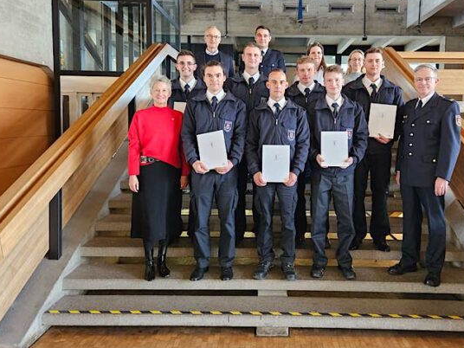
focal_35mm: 29
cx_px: 280
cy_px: 146
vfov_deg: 48.0
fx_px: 389
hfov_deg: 61.1
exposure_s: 1/142
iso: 640
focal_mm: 5.4
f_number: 1.8
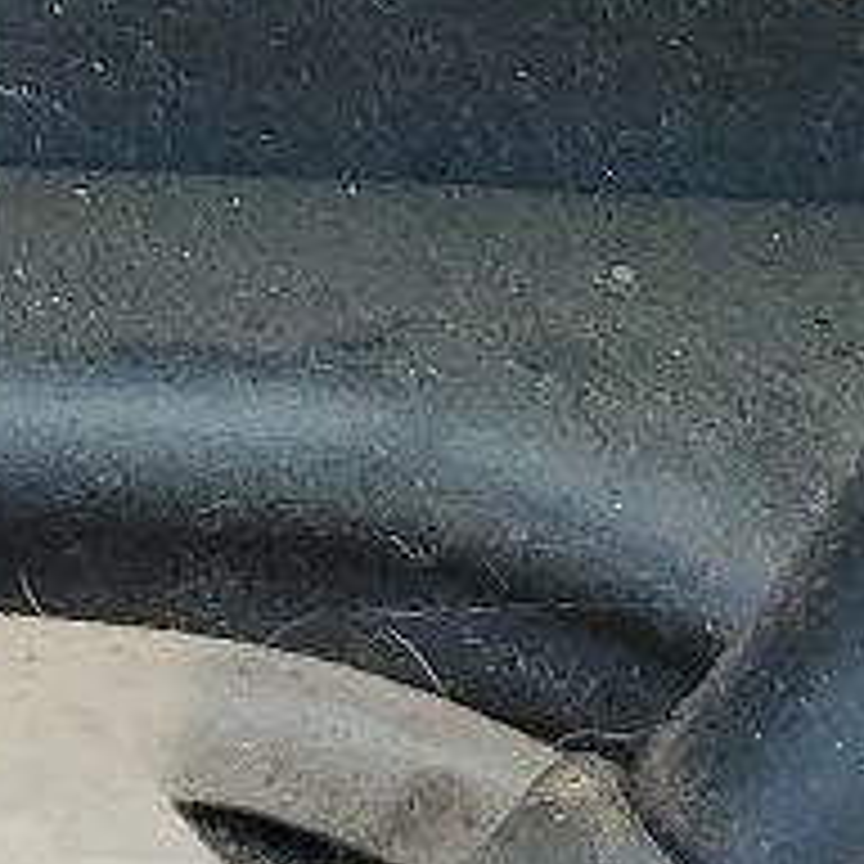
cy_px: -810
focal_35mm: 192
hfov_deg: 8.6
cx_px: -927
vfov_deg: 8.7
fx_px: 5422
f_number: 1.5
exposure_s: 1/145
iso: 50
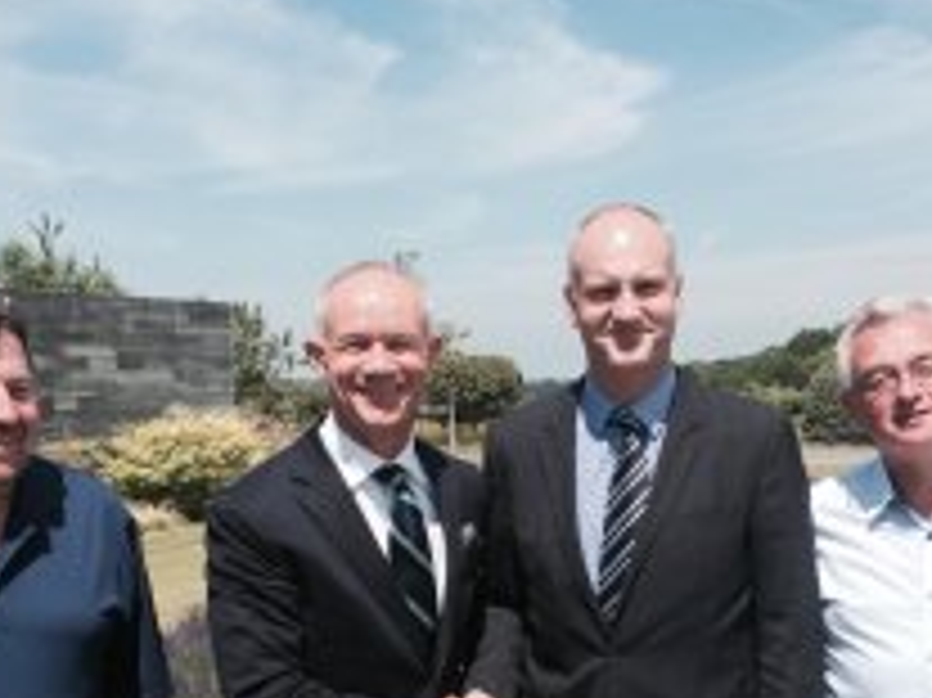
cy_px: 504
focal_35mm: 58
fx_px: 1561
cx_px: 477
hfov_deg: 33.2
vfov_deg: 25.0
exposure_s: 1/1866
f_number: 2.2
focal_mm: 4.12
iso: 40
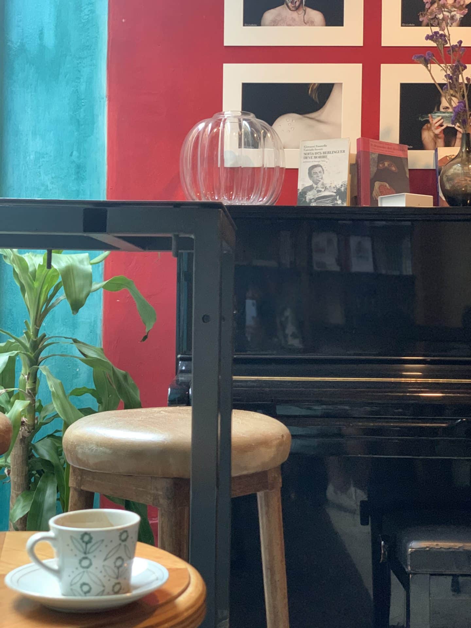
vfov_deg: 36.8
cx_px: 236
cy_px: 314
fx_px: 943
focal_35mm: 52
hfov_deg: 28.0
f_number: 2.4
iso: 400
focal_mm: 6
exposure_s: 1/33
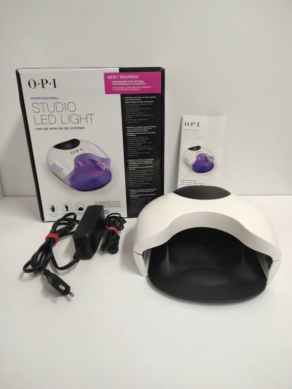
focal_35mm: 25
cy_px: 194
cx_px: 146
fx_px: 281
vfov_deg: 69.4
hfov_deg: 54.9
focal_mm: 5.43
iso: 382
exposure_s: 1/33
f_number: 1.89
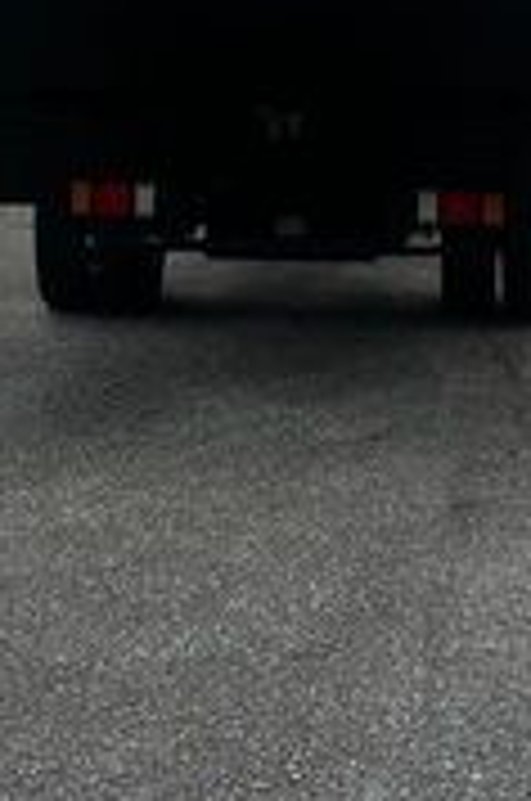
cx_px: 248
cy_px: -94
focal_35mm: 90
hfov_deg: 15.1
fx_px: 1999
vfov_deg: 21.4
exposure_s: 1/5000
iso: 80
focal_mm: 6.86
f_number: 1.78
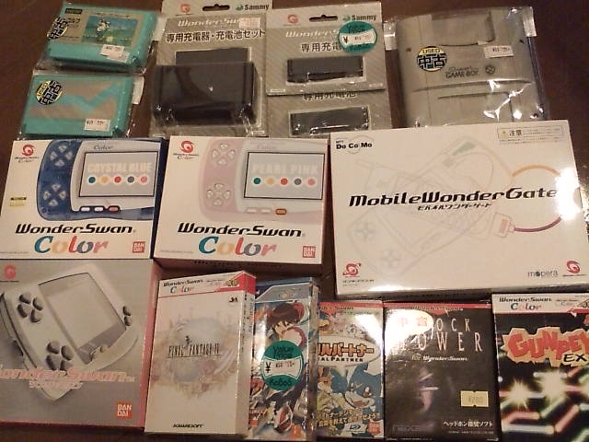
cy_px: 221
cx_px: 294
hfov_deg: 61.7
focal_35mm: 29
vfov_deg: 48.2
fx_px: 493
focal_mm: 3.73
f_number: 3.5
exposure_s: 1/25
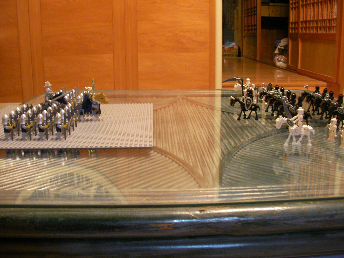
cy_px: 129
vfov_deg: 37.7
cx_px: 172
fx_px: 378
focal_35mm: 38
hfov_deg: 49.0
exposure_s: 1/4.2
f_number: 3.5
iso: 200
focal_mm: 6.3
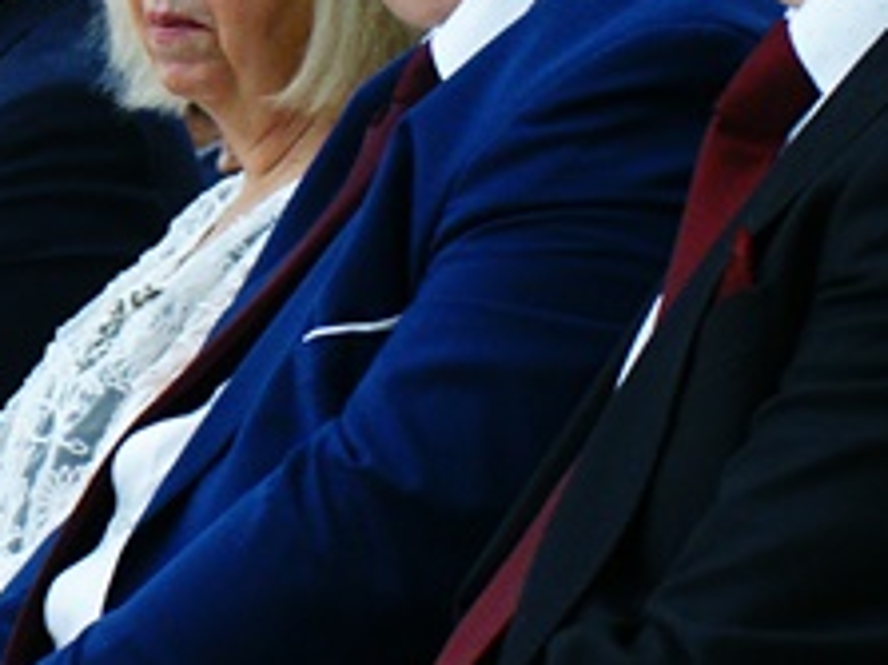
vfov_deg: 6.6
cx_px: -378
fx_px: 5798
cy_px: 321
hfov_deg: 8.6
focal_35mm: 226
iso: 800
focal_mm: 35
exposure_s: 1/50
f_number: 5.6
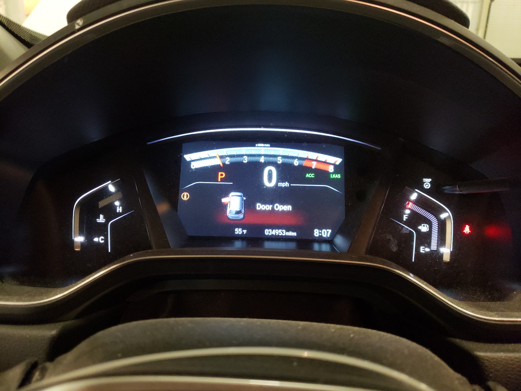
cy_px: 196
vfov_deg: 53.1
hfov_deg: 67.3
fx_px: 391
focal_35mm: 26
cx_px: 260
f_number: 1.5
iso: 429
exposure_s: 1/30
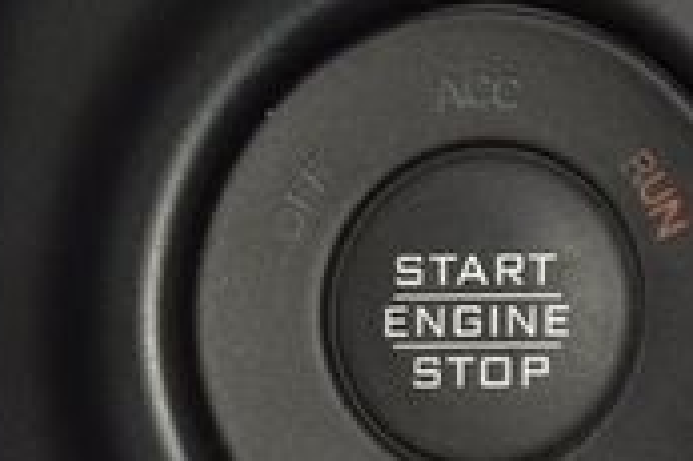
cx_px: 453
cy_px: 299
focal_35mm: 389
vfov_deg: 3.5
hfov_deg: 5.3
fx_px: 7481
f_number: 8
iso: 100
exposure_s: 1/125
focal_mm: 70
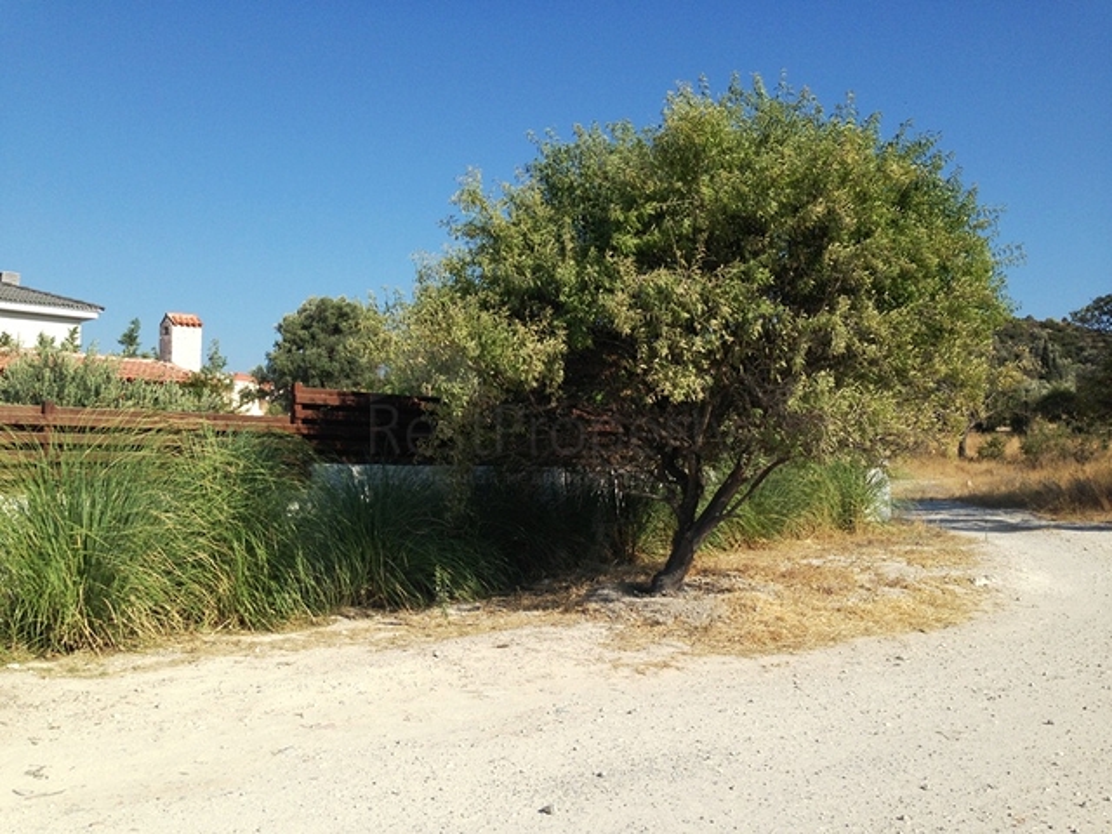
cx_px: 556
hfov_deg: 55.4
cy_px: 417
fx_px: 1060
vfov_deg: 42.9
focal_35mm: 33
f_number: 2.4
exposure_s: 1/1808
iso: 50
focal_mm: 4.13
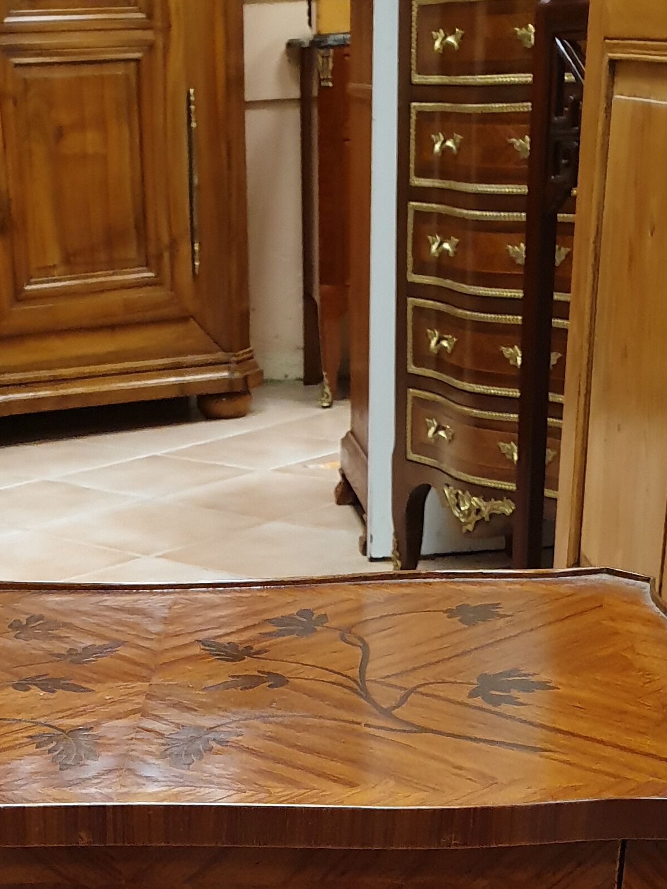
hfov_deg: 22.1
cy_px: 1065
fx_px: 1696
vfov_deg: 26.2
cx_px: 186
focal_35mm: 66
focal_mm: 4.3
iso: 320
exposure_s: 1/50
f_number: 2.4
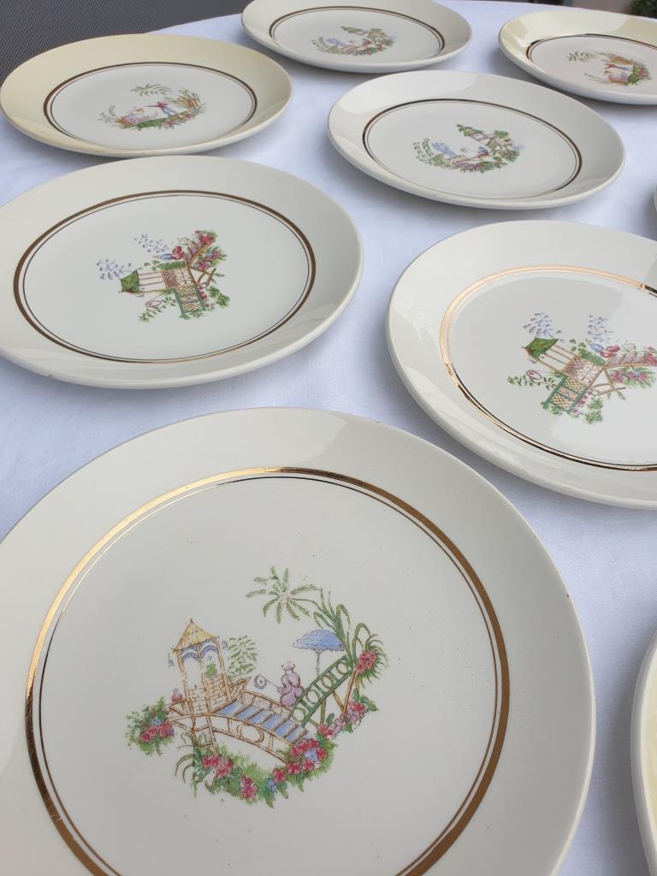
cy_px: 438
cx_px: 328
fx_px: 658
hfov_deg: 53.1
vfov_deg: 67.3
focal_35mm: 26
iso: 50
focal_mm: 4.3
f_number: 2.4
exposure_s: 1/120
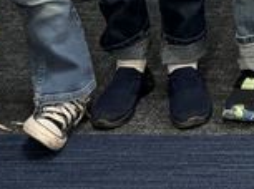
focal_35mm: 161
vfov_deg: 8.1
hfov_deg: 10.7
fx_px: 1179
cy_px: -330
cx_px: 586
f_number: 1.78
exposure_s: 1/60
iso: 250
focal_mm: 6.76
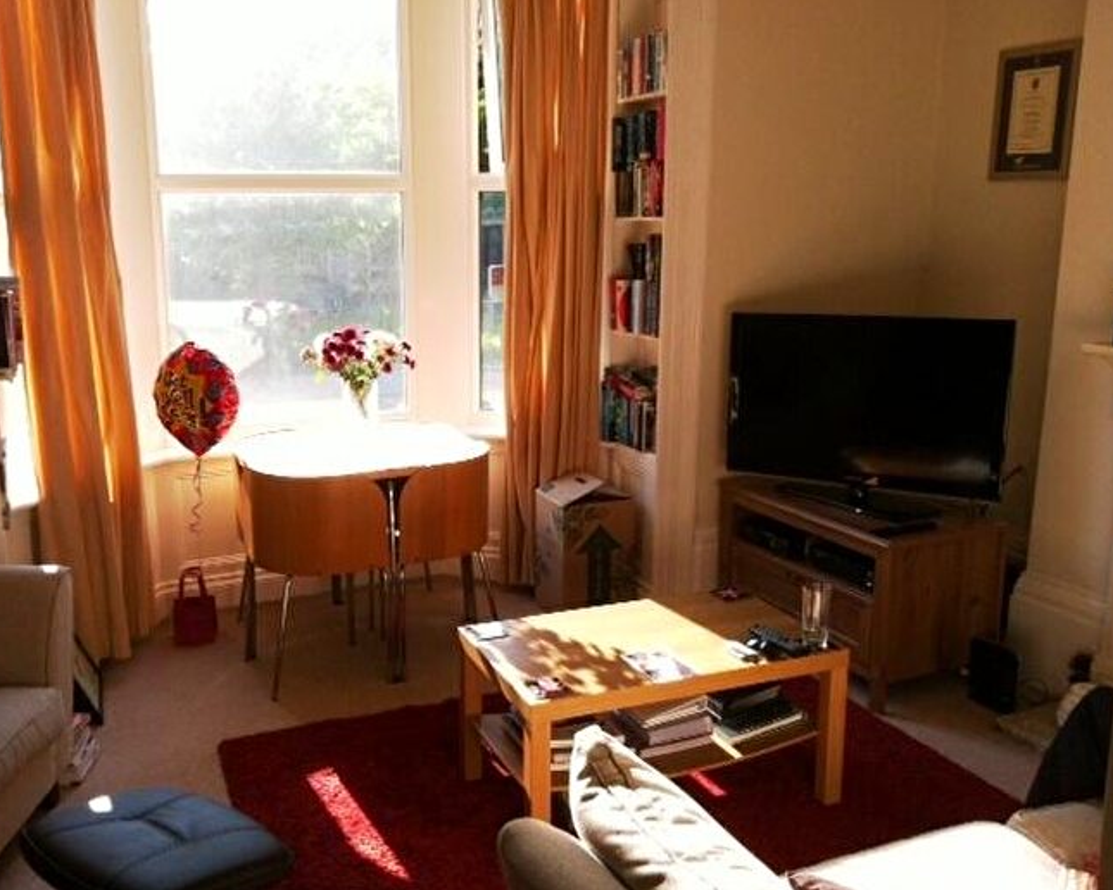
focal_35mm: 37
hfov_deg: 49.1
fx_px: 1219
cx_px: 526
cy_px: 444
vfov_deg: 40.1
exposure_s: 1/150
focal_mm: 3.85
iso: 80
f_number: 2.8
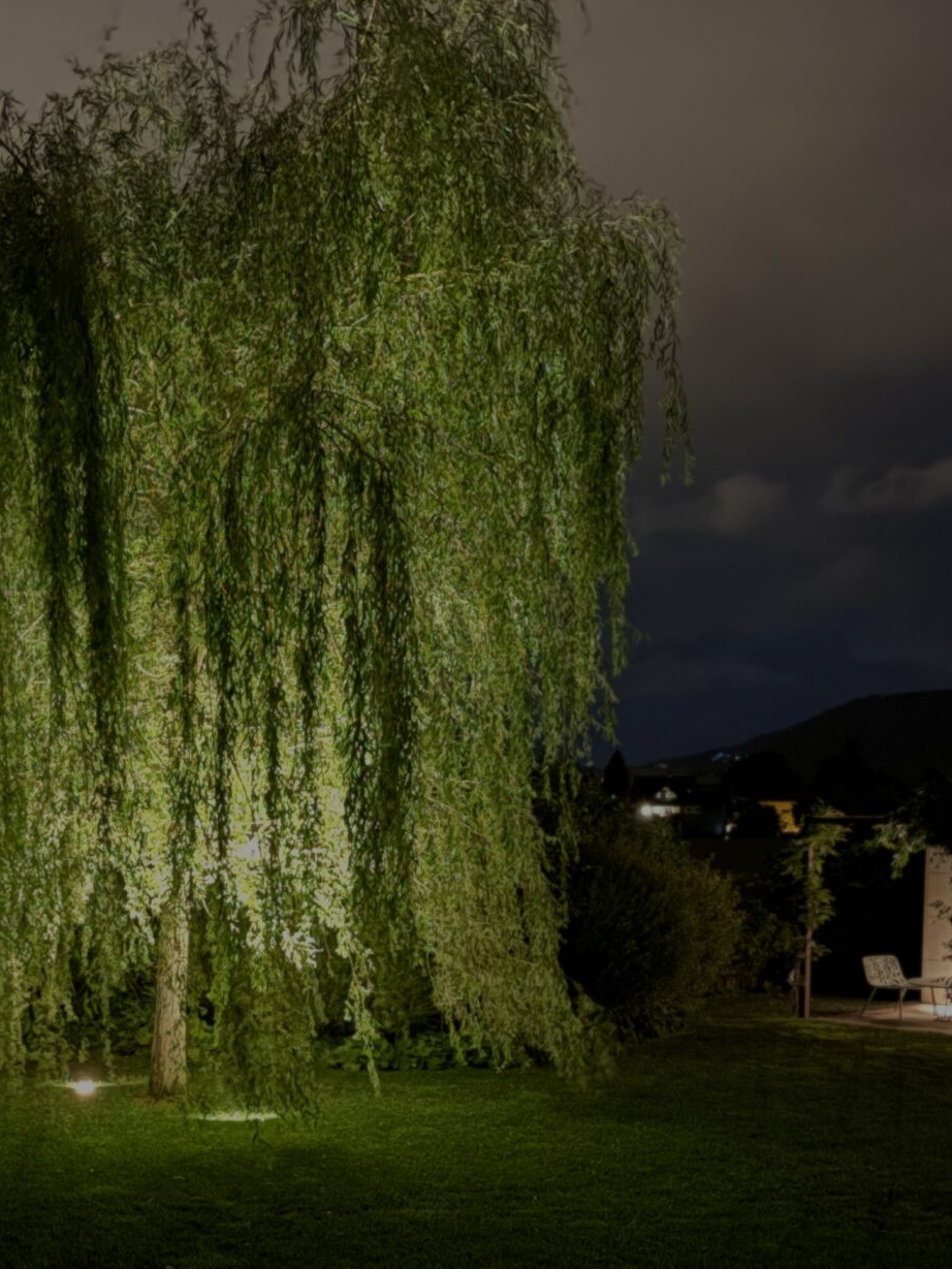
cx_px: 243
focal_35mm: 50
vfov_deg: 37.4
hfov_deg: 28.7
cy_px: 925
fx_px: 1833
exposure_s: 1/5
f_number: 1.78
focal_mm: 6.76
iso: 3200
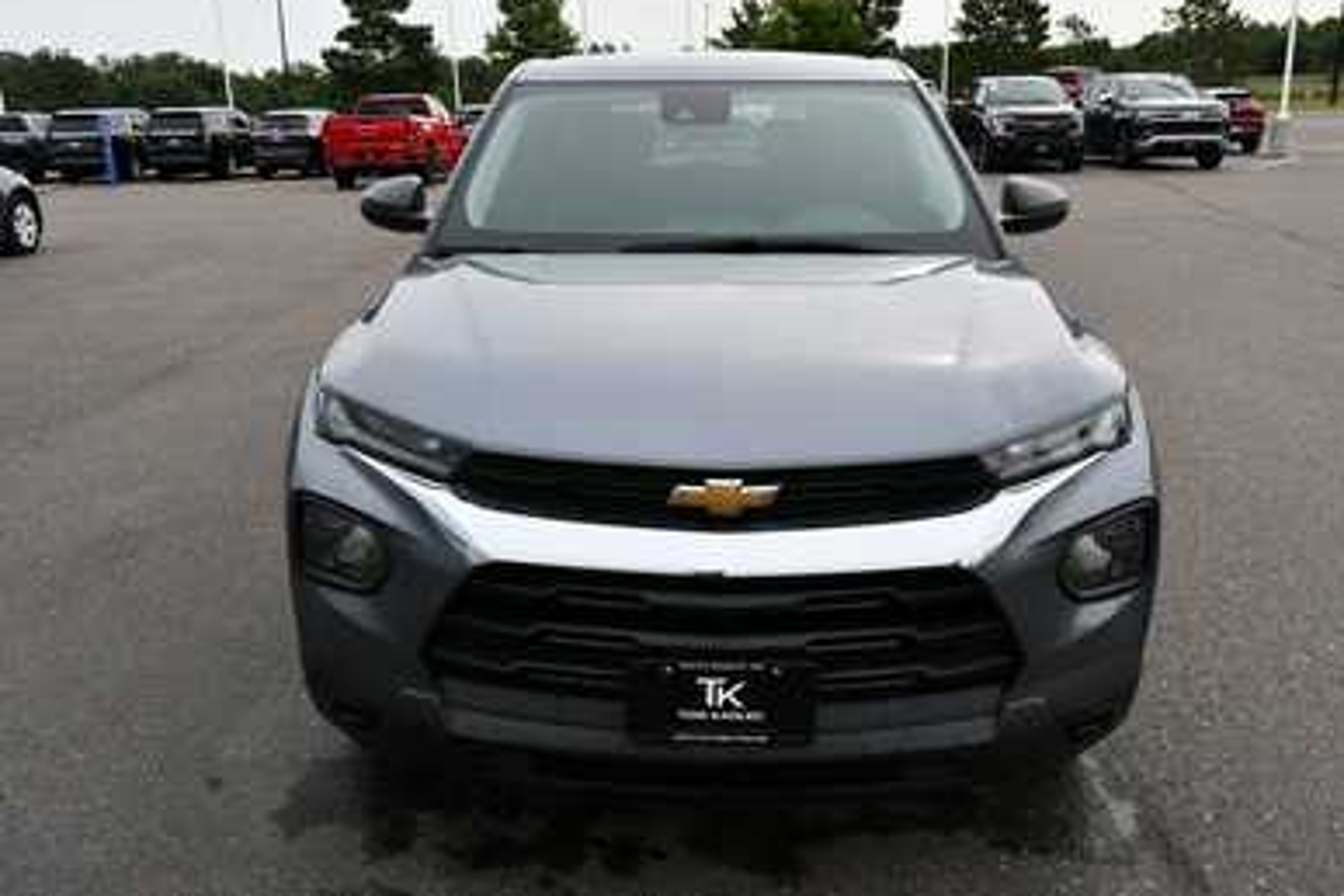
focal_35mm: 31
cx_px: 667
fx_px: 1157
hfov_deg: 60.3
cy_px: 439
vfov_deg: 42.3
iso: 160
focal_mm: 20
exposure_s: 1/250
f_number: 8
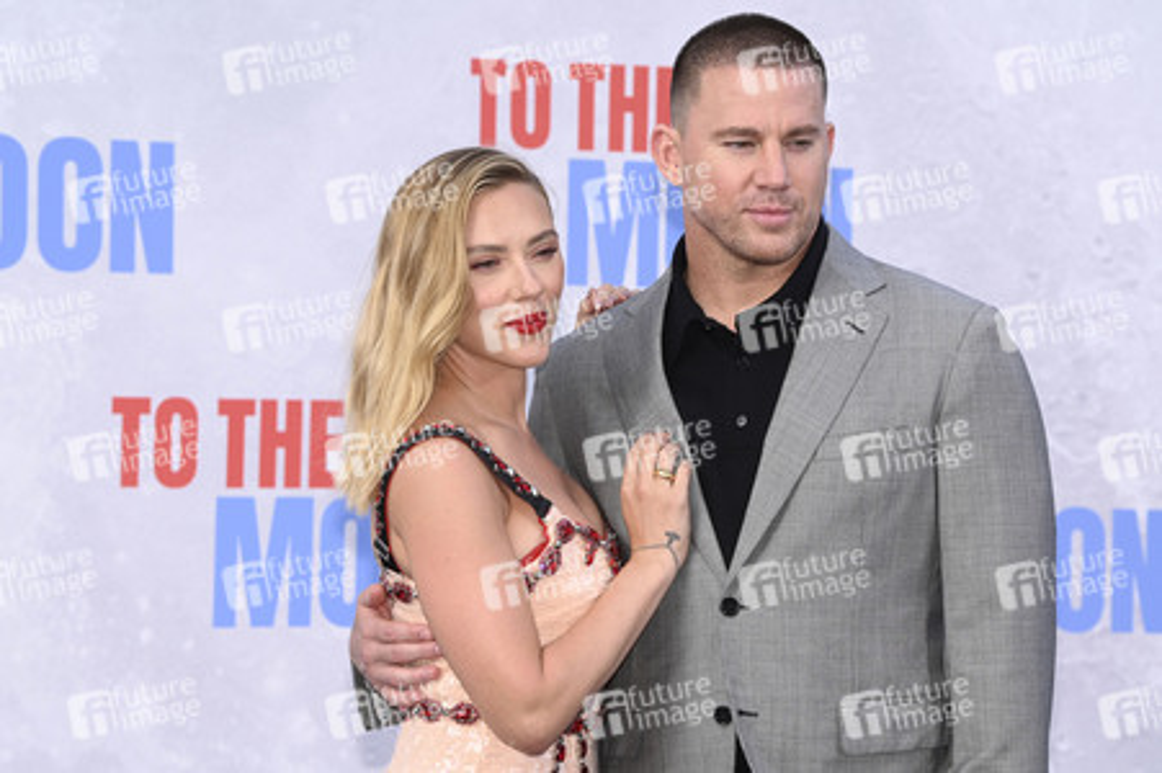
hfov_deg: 12.5
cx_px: 581
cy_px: 386
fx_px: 5322
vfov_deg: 8.3
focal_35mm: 165
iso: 320
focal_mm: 165
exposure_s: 1/200
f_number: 9
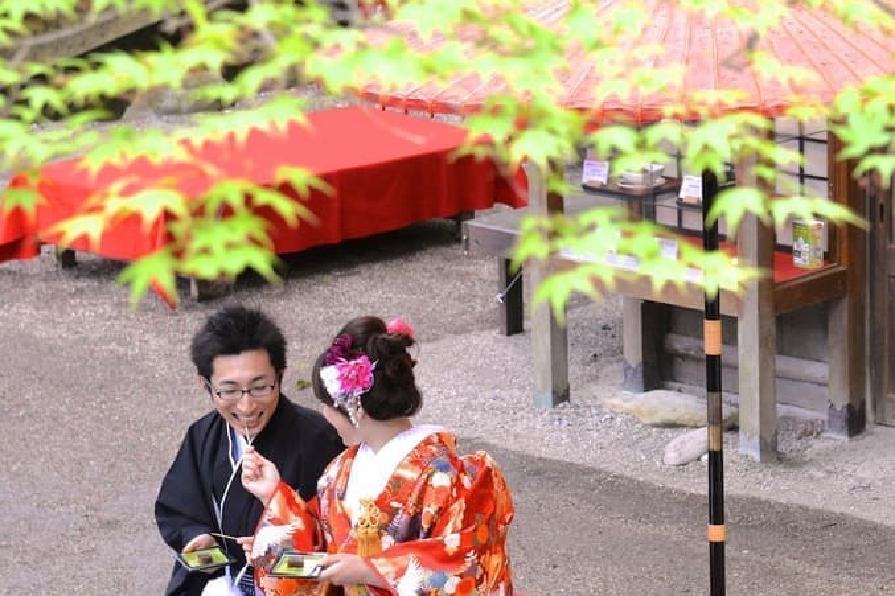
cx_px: 781
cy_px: 145
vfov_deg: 9.2
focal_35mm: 149
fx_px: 3703
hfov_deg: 13.7
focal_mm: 70
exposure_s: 1/160
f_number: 5.6
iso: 2000
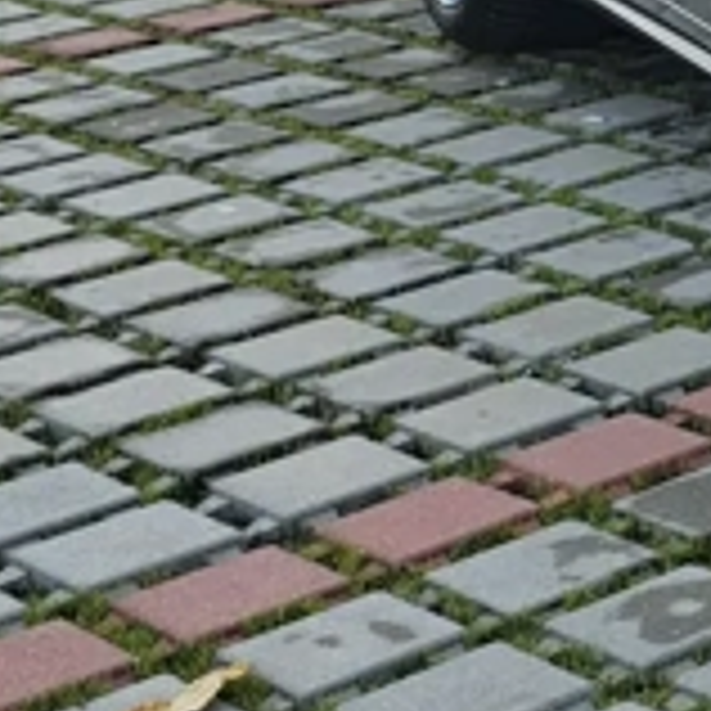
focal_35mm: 129
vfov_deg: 13.3
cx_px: 1678
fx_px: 2998
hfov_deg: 11.4
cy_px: -14
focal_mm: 6.3
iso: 10
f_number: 1.7
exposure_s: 1/228
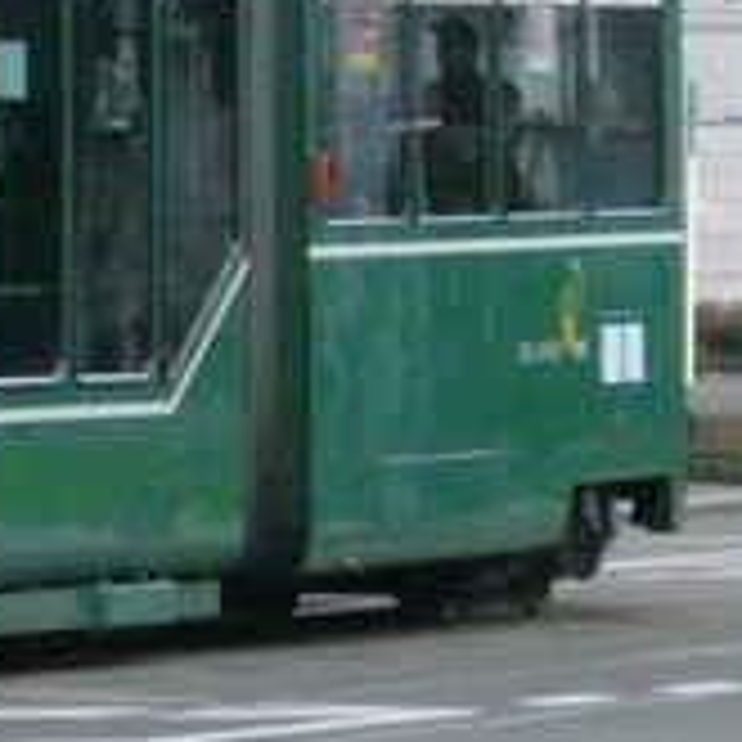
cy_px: -202
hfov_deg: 2.2
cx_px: -913
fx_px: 19061
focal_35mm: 786
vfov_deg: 2.2
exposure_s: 1/250
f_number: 3.6
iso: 640
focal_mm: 24.2
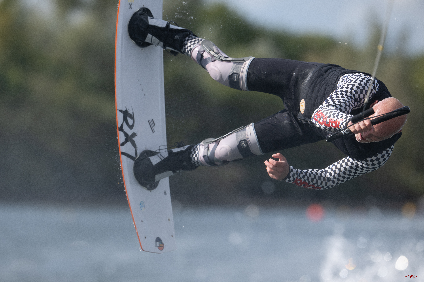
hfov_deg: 5.2
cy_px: 141
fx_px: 4711
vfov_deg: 3.4
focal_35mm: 400
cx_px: 212
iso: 320
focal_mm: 400
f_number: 5
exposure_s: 1/3200
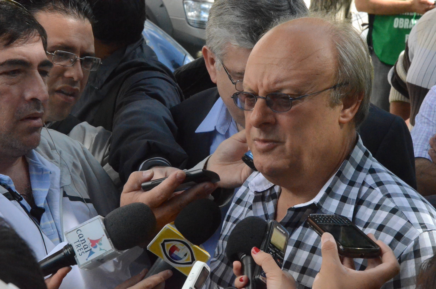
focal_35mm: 105
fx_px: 1269
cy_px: 144
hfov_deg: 19.5
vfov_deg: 13.0
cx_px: 218
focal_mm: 70
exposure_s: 1/1000
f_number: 16
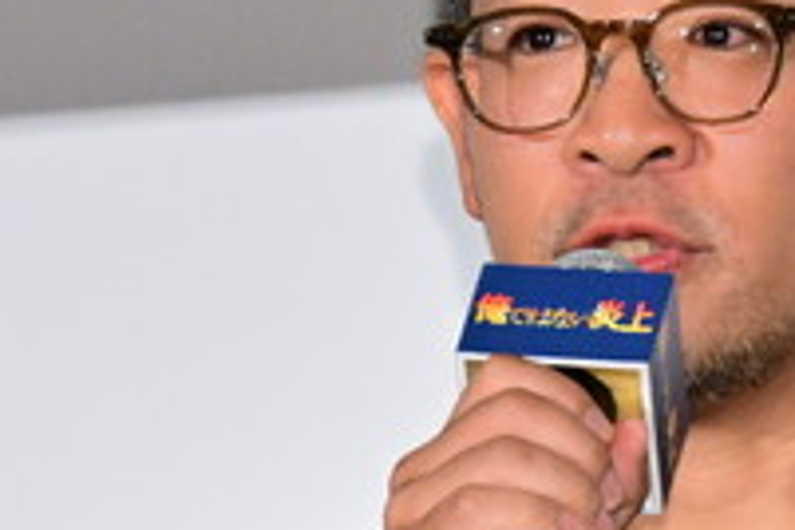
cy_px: 821
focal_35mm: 697
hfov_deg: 3.0
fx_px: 15391
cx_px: 696
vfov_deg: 2.0
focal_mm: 140
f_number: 6.3
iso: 4000
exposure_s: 1/200
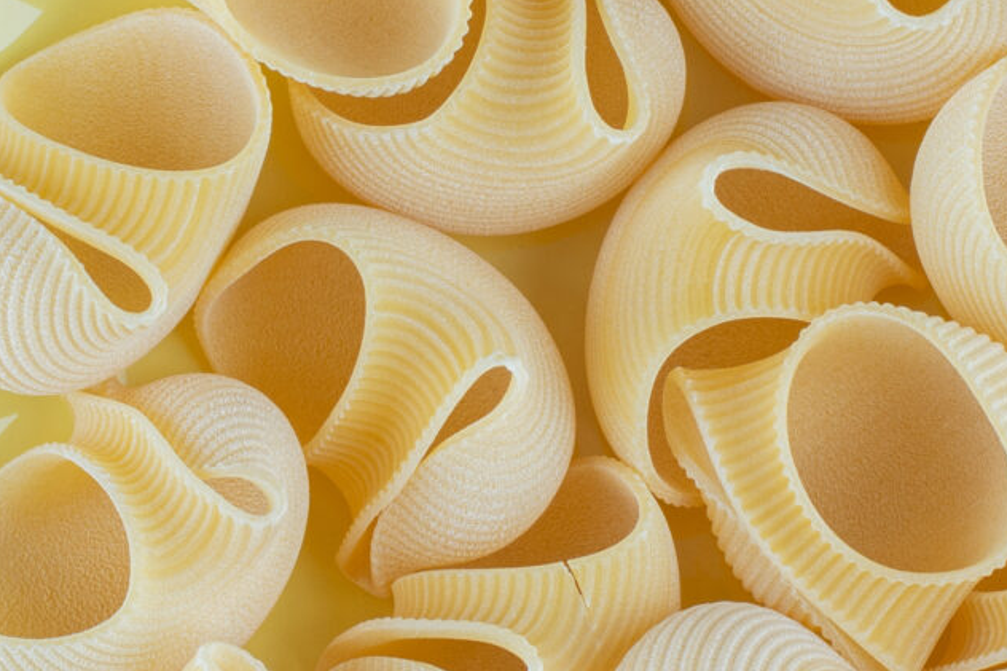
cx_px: 684
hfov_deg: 6.8
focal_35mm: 304
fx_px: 8501
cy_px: 476
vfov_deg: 4.5
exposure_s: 1/125
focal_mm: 50
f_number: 8
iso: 100
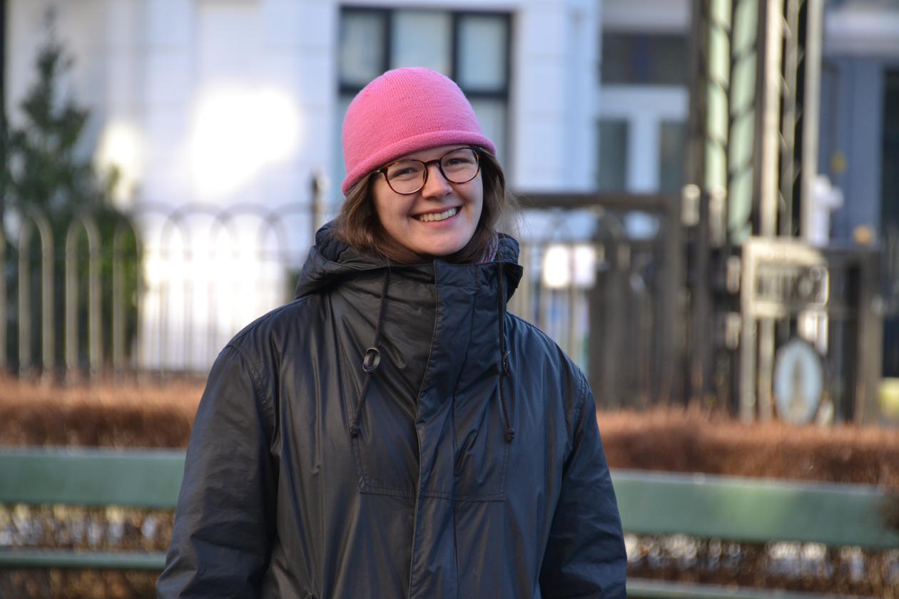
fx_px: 7491
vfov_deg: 4.6
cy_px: 300
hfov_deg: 6.9
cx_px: 450
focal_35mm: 300
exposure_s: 1/200
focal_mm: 200
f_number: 6.3
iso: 400
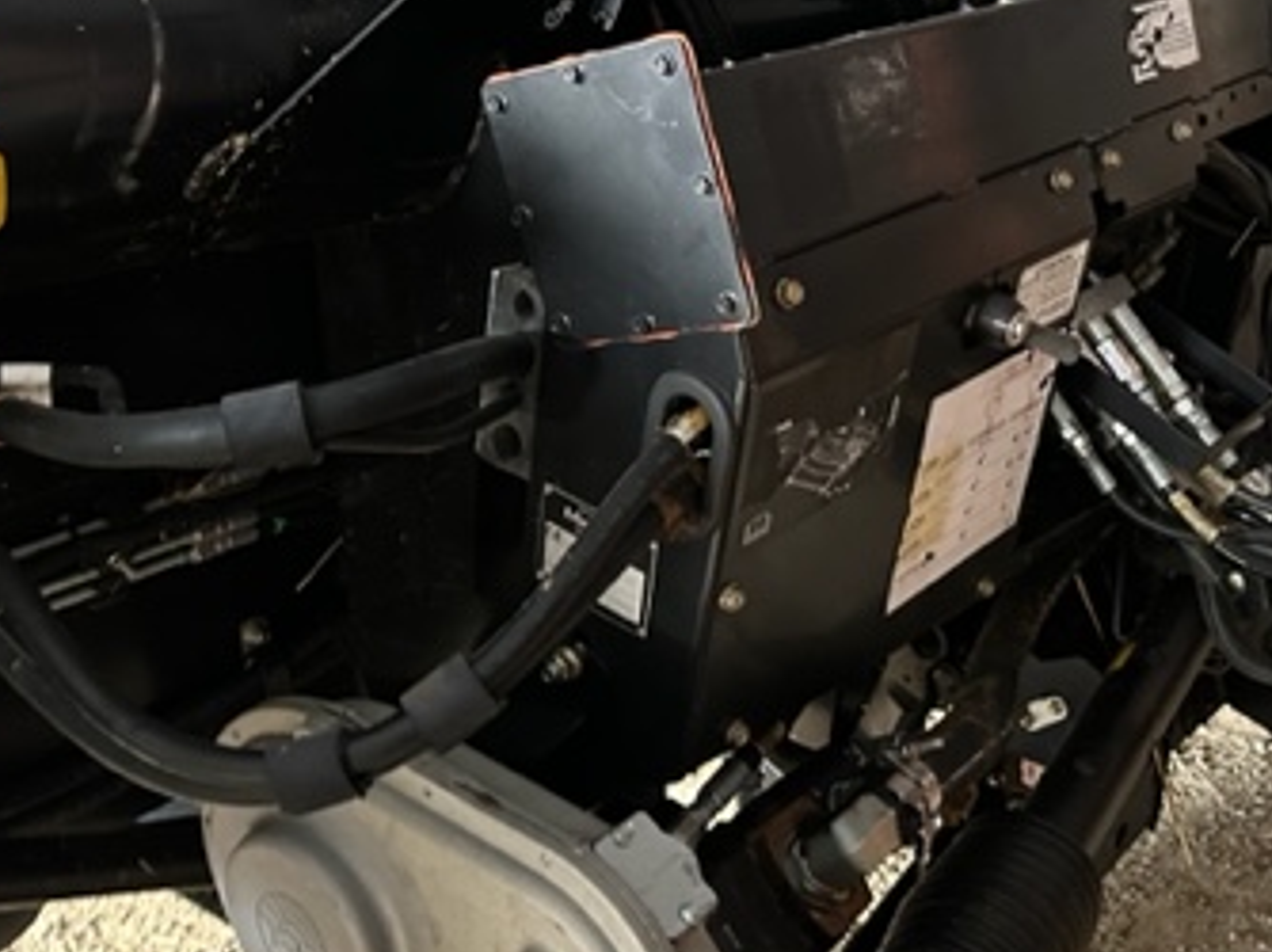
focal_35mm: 46
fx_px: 1689
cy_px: 335
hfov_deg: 39.9
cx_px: 983
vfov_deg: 31.3
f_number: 1.78
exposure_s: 1/33
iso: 1000
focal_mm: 6.86
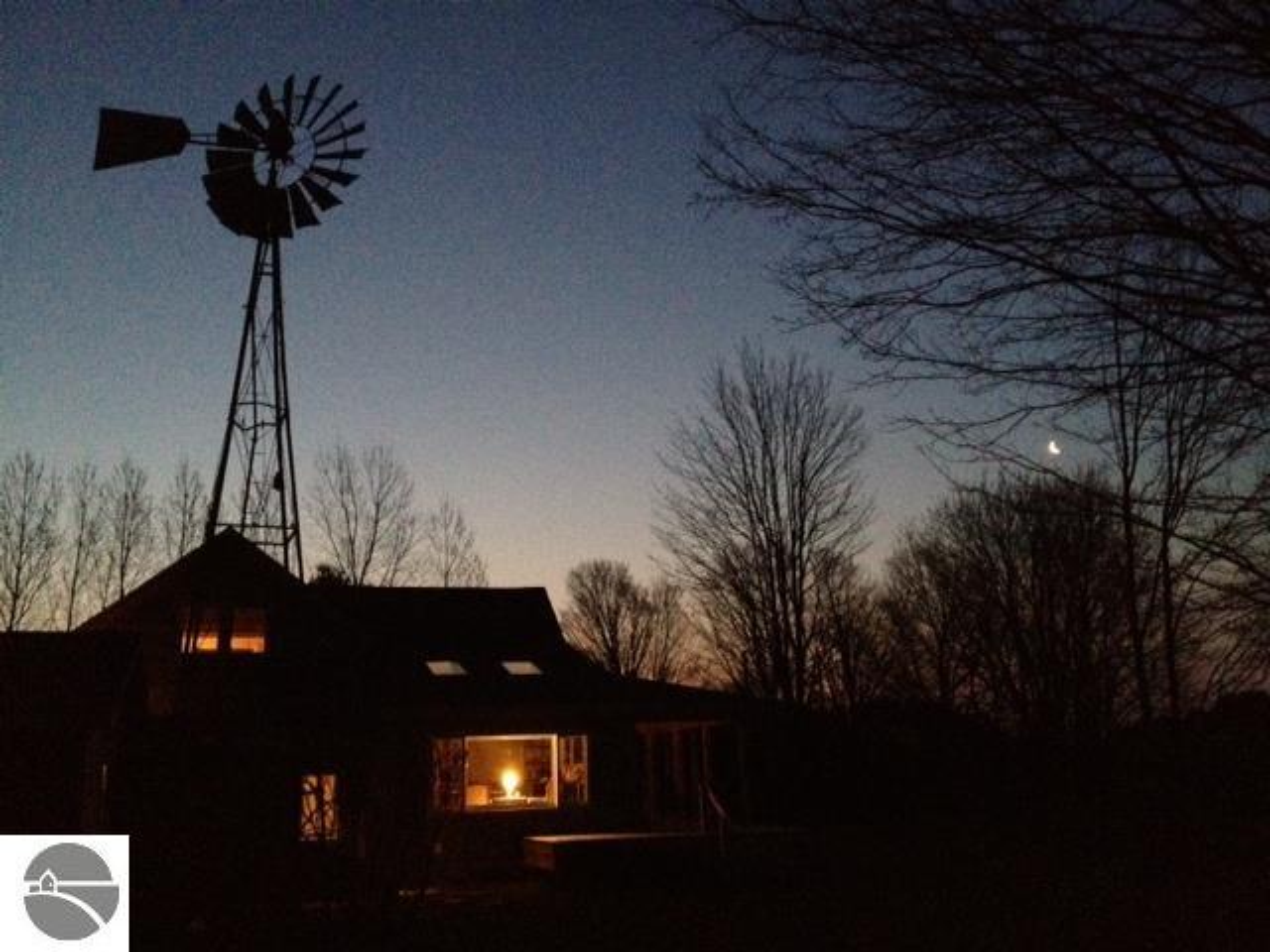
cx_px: 635
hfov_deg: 52.6
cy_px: 476
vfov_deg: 40.7
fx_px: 1284
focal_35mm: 35
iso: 800
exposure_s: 1/15
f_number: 2.4
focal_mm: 4.28
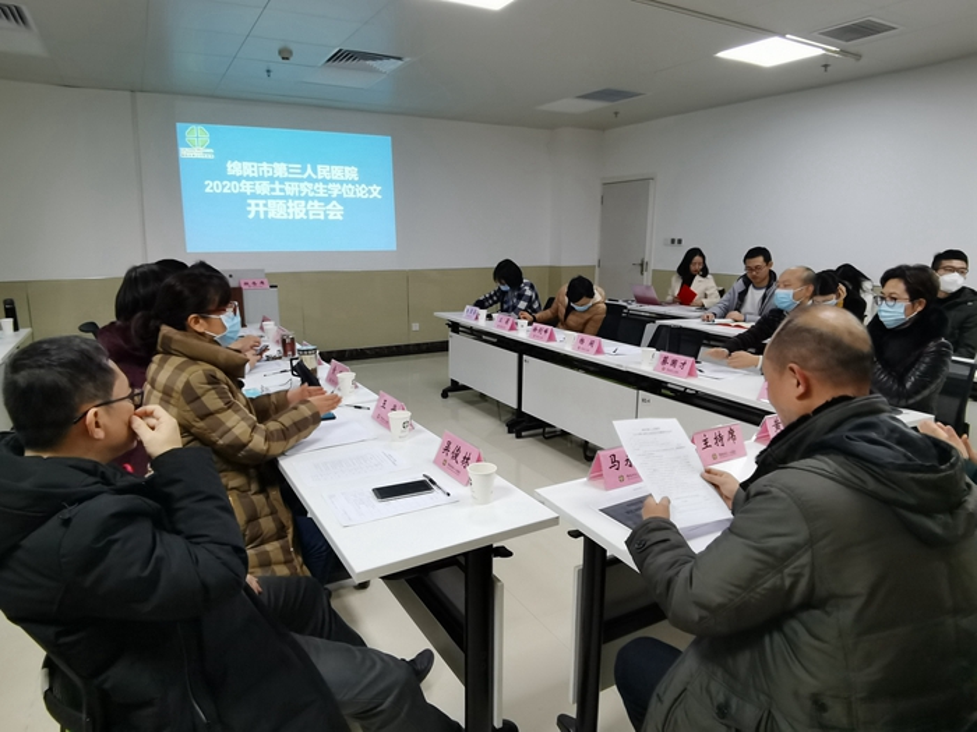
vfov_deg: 66.0
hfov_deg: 81.7
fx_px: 564
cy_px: 366
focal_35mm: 20
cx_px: 488
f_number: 2.2
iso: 500
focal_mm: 2.26
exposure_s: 1/60
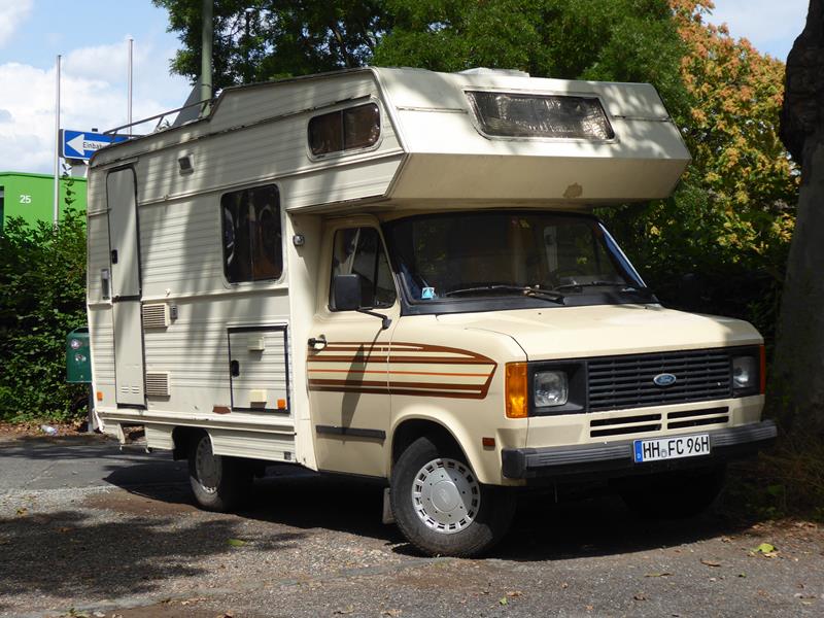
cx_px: 412
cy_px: 309
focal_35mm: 65
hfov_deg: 29.8
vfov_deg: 22.6
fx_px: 1547
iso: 100
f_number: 4.3
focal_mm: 10.9
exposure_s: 1/640
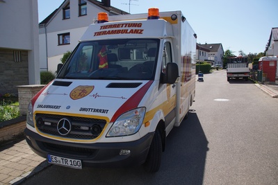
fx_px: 209
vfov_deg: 48.0
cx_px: 139
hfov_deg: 67.4
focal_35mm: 27
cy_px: 92
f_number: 5.6
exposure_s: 1/400
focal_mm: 18
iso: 100
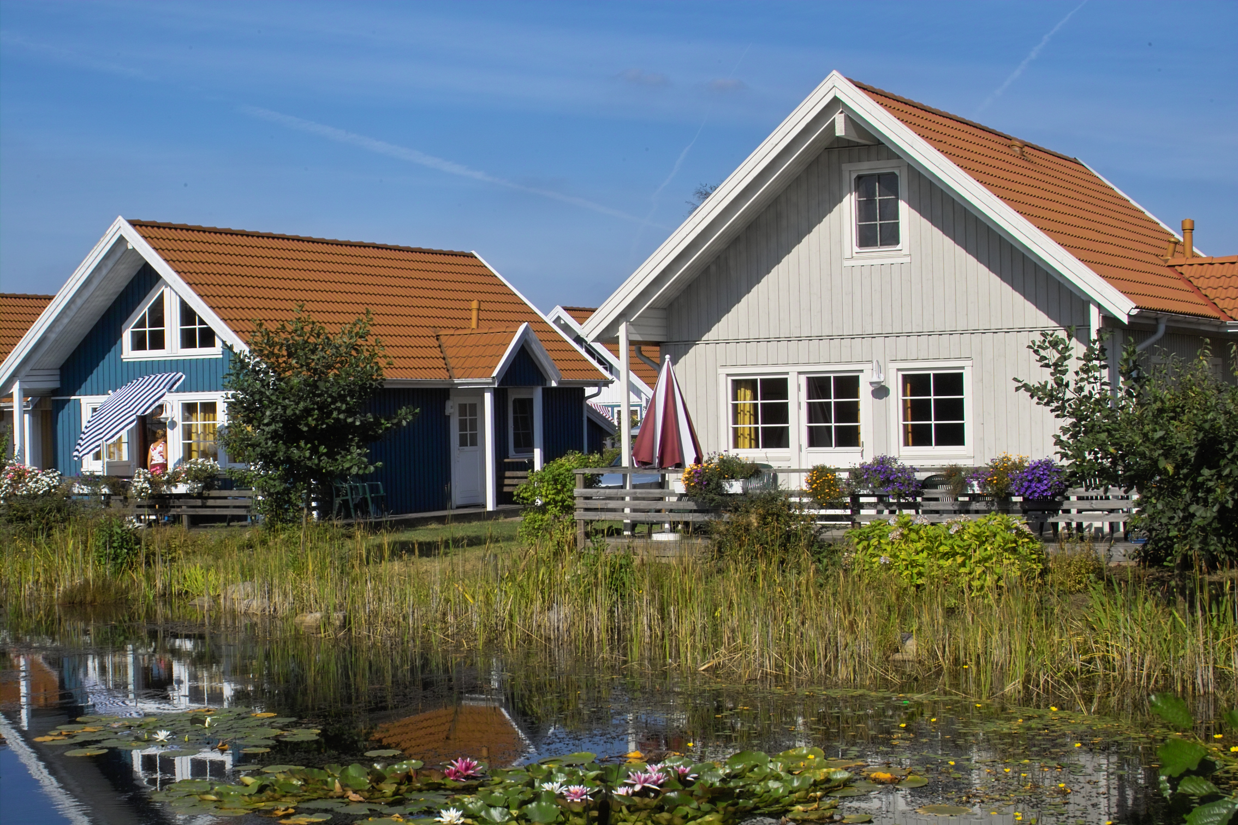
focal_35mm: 58
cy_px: 412
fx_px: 1994
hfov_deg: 34.5
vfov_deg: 23.4
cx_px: 619
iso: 100
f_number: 13
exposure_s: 1/250
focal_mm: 34
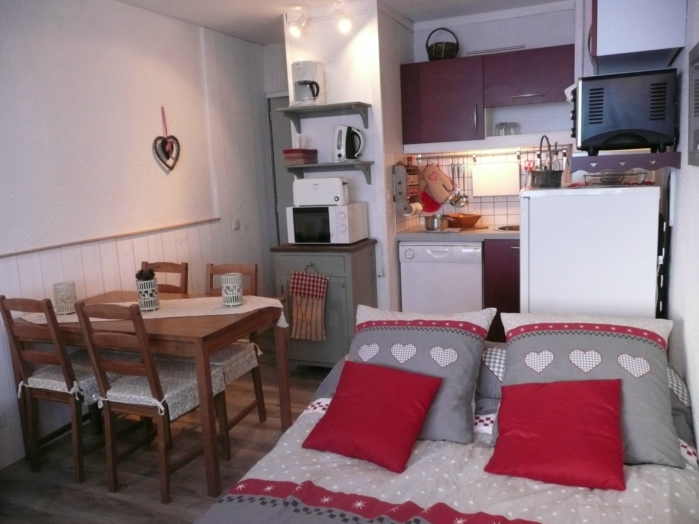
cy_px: 262
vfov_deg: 49.7
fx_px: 565
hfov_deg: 63.4
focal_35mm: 28
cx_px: 350
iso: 400
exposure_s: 1/30
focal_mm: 4.6
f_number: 3.3
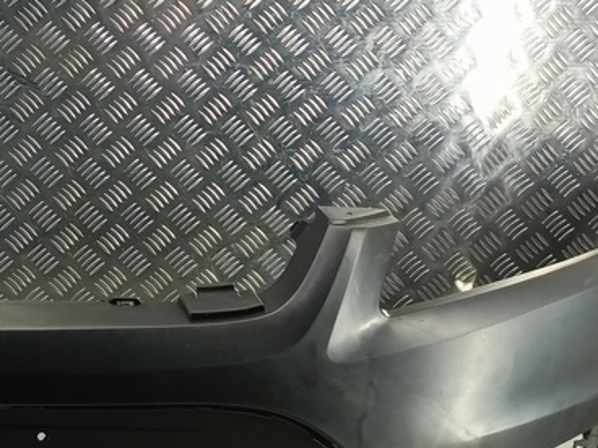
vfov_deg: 22.8
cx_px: -94
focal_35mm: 64
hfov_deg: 27.2
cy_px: 154
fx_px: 1106
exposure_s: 1/50
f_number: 1.6
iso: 176
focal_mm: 4.11
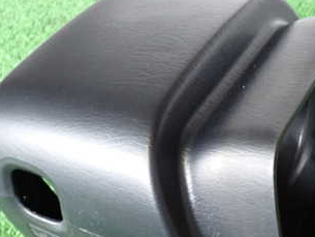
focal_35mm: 63
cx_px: 184
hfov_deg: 30.7
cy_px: 153
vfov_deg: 23.2
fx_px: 574
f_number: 2.4
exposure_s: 1/30
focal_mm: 5.79
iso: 320
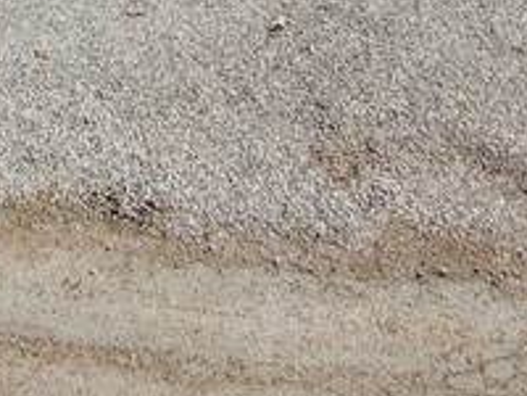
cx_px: 53
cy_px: -594
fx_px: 1873
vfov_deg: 10.3
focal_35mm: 123
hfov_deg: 15.8
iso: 110
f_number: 2.8
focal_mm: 4.39
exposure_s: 1/1000
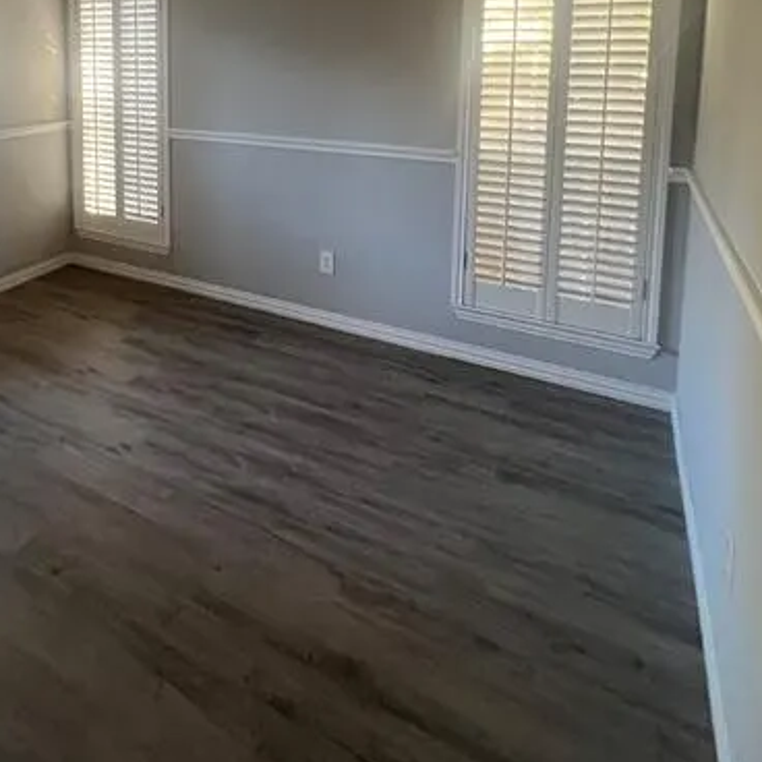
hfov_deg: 61.7
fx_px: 598
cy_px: 110
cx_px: 199
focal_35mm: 24
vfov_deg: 57.9
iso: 250
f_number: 1.8
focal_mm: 1.57
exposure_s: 1/60
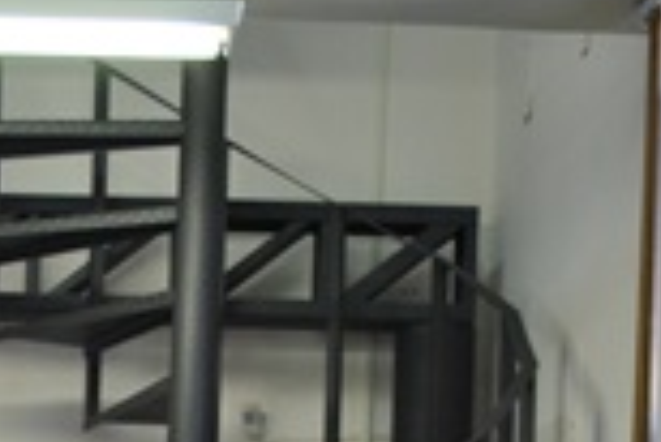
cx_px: -180
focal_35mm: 137
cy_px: 850
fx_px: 2518
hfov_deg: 14.4
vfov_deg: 9.5
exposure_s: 1/30
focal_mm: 22
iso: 280
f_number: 3.8
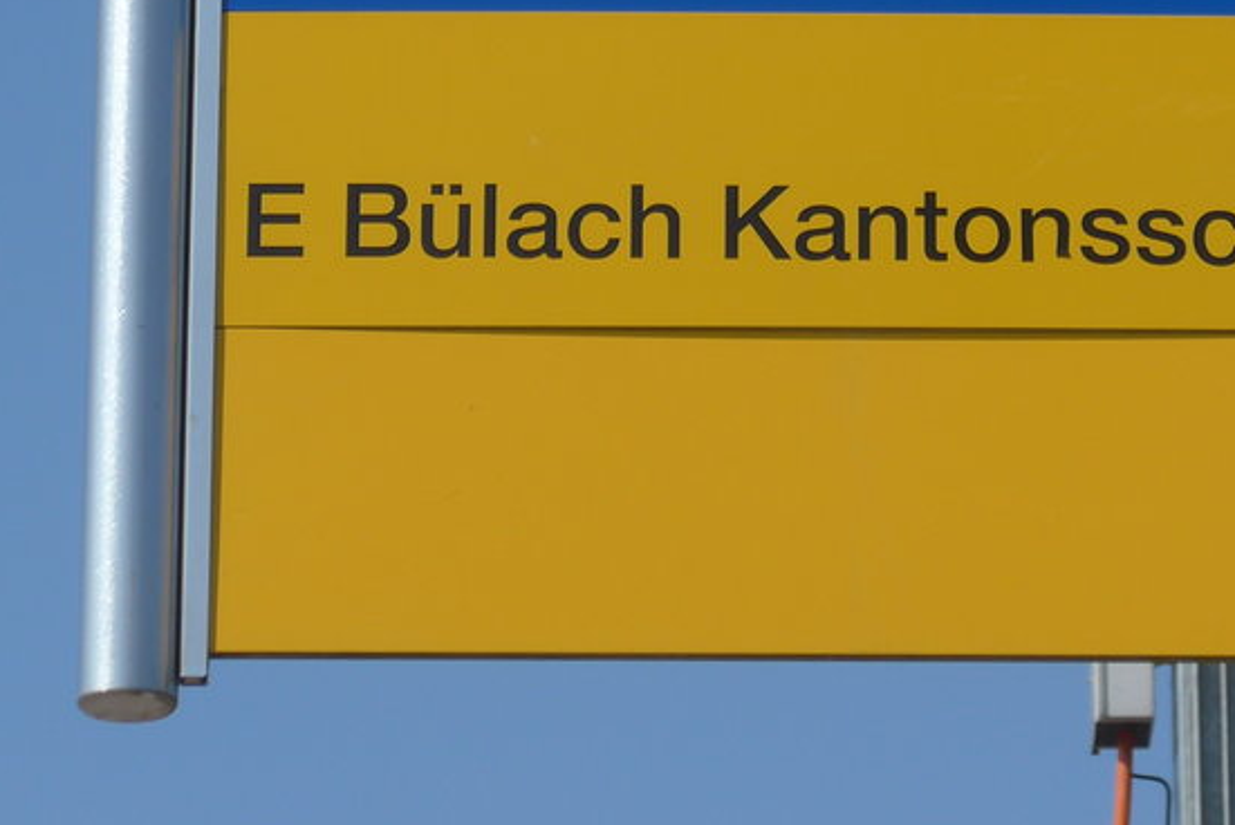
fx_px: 8546
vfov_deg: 5.5
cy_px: -101
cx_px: 832
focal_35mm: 249
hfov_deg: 8.3
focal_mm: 21.6
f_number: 4.9
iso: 80
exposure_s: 1/640
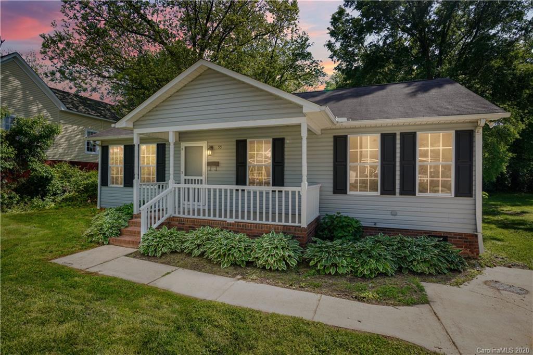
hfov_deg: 90.0
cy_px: 178
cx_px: 266
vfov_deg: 67.3
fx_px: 266
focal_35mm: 18
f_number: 10
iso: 100
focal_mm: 12
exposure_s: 1/80
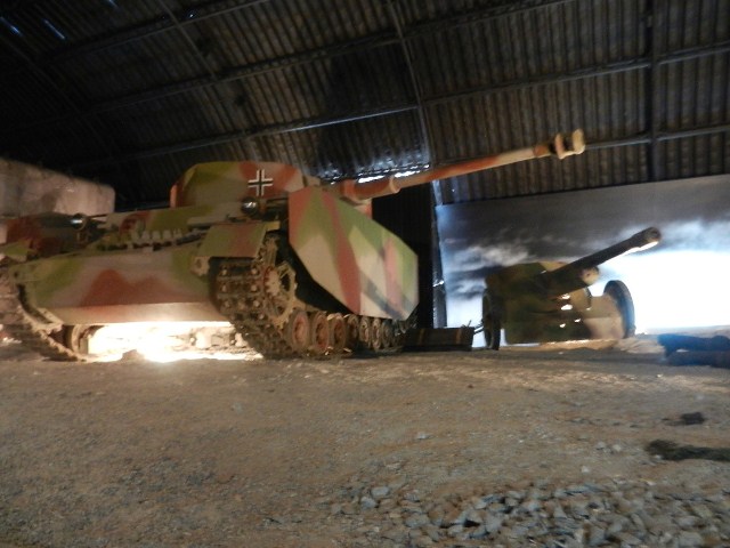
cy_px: 274
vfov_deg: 54.9
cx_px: 365
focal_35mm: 25
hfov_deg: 69.4
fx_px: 527
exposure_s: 1
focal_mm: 4.5
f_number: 3.5
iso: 500
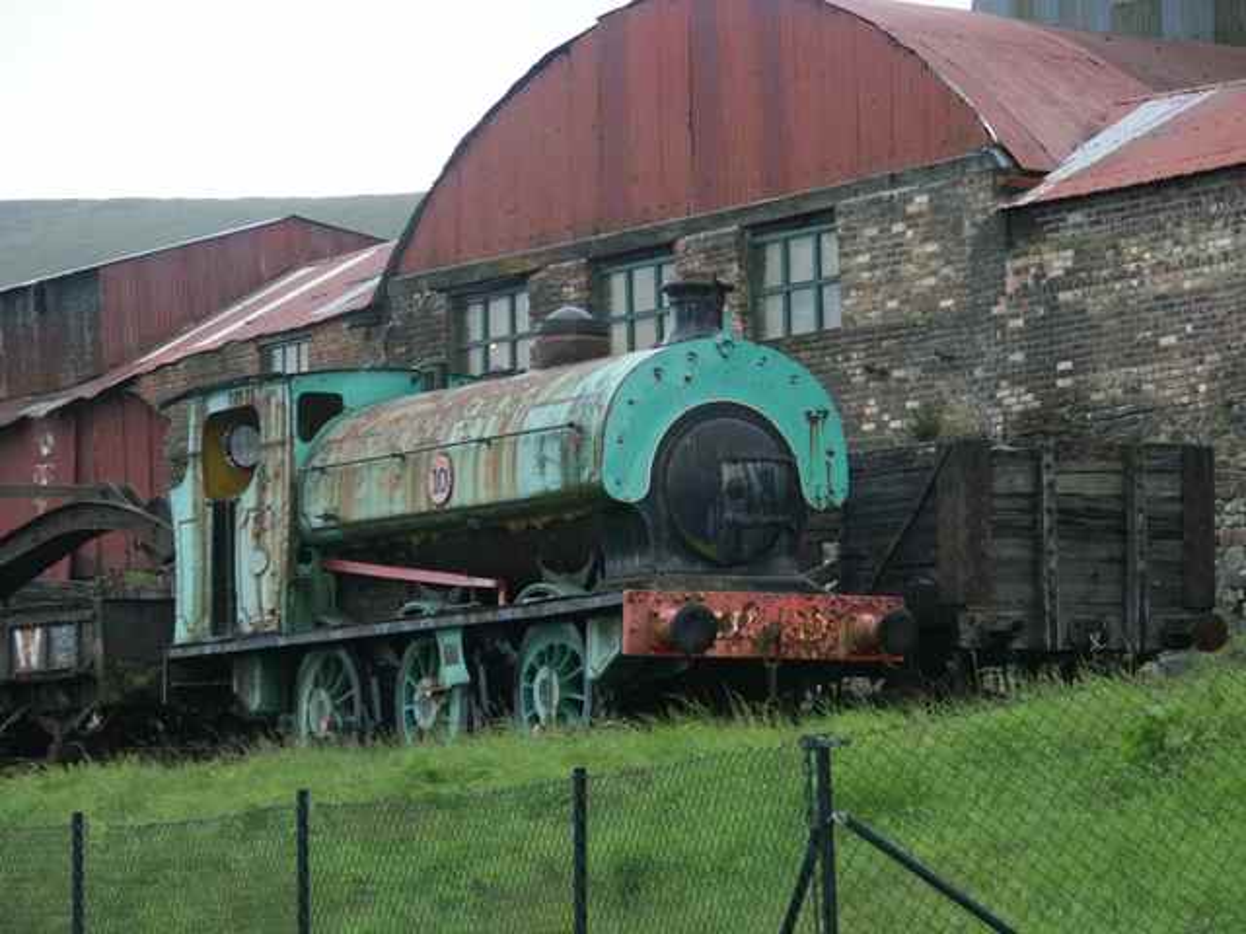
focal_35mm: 166
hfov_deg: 11.9
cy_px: 467
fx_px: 5975
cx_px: 623
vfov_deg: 8.9
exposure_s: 1/180
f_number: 4
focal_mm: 42.16
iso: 100
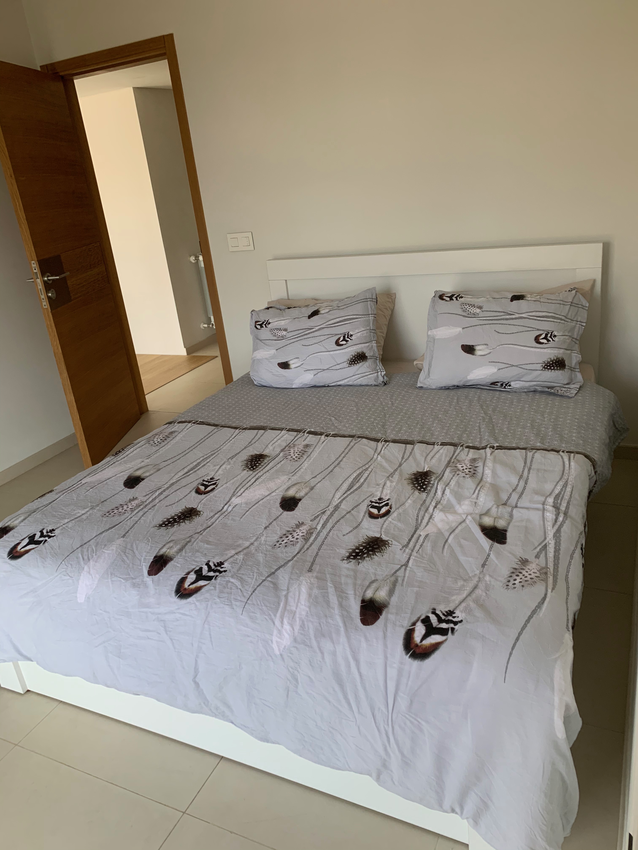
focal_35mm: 26
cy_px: 425
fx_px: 639
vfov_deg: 67.3
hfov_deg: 53.1
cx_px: 319
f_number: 1.8
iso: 80
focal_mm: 4.25
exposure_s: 1/121
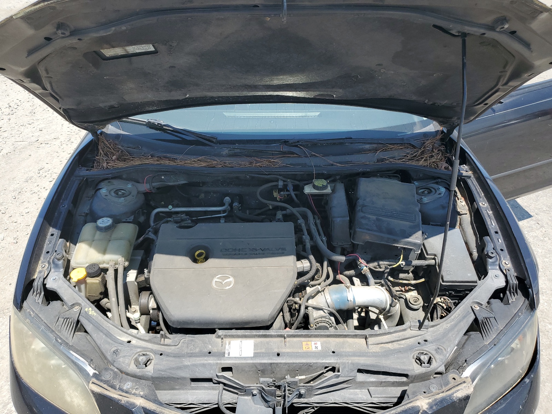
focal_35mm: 26
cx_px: 276
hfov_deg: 67.3
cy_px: 207
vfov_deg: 53.1
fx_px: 415
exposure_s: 1/1429
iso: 50
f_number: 1.5
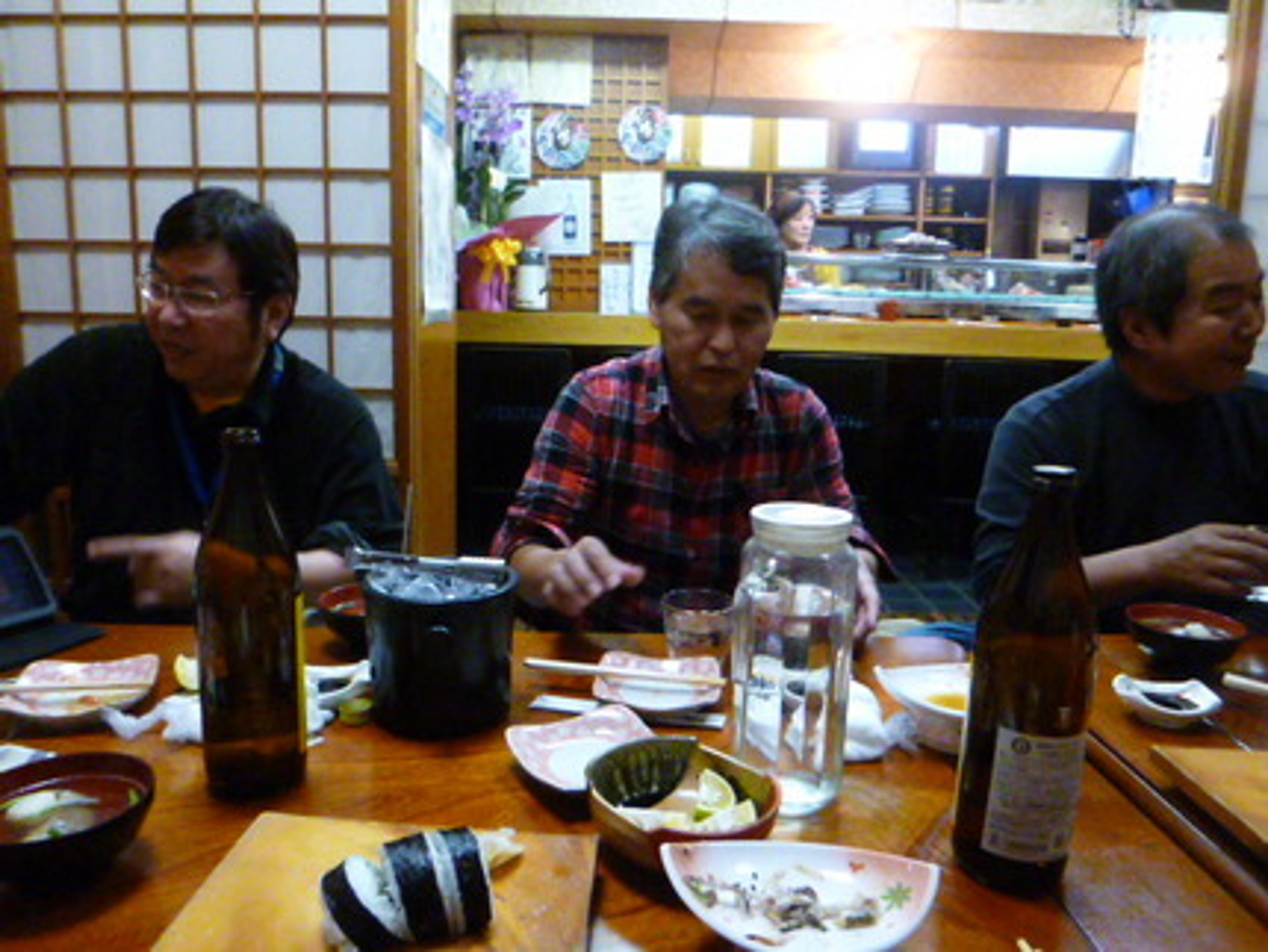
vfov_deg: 56.9
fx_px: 880
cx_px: 634
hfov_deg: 71.6
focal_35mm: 24
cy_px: 476
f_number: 2.5
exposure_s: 1/60
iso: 2500
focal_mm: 4.3
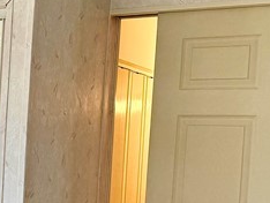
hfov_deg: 16.6
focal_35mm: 105
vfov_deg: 14.0
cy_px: 187
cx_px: -163
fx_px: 820
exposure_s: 1/297
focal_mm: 6.76
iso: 100
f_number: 1.78
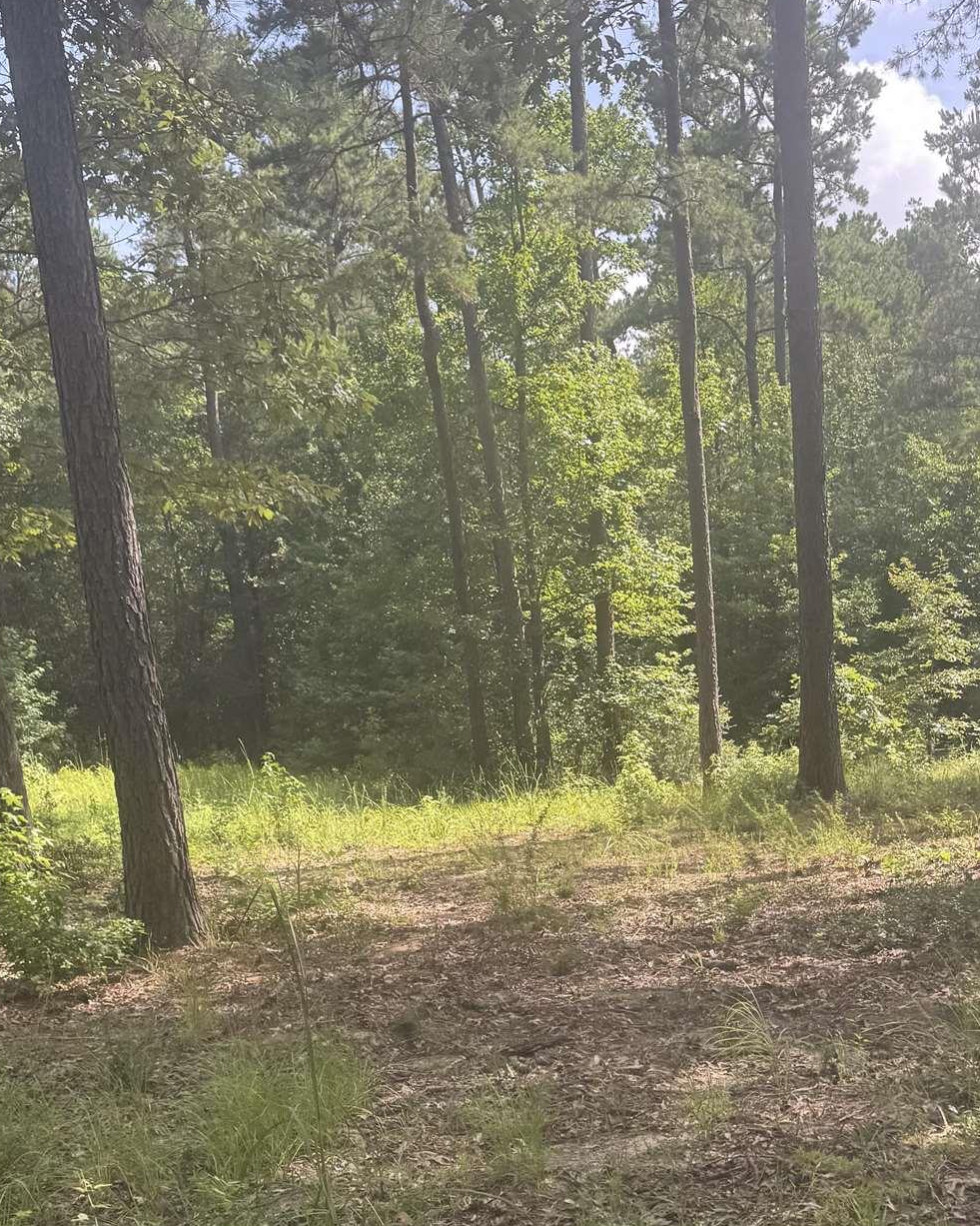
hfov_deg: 34.1
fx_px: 1596
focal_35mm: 44
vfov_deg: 41.2
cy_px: 867
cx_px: 550
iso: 80
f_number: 1.78
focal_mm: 6.76
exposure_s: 1/621
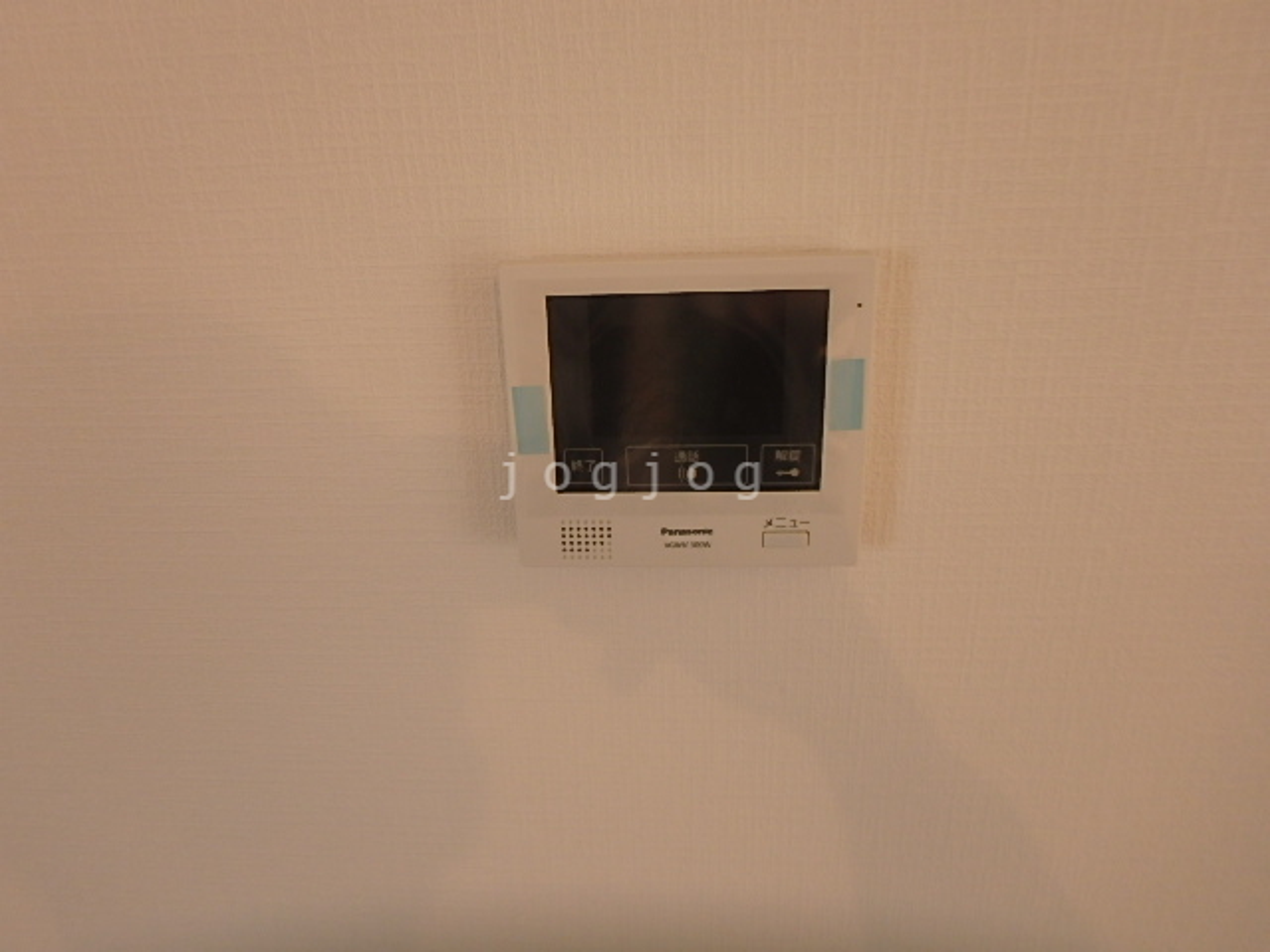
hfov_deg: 79.0
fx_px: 770
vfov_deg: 63.4
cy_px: 476
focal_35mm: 21
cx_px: 635
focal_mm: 3.7
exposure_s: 1/40
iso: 200
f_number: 3.5
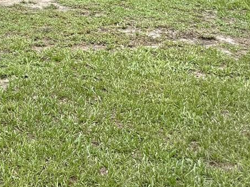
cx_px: -174
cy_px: -92
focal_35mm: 84
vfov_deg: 16.1
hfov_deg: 18.9
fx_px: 607
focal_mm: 6.76
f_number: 1.78
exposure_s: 1/2299
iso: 100
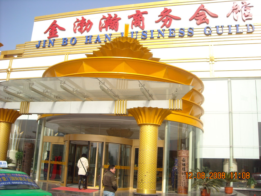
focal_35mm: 35
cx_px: 130
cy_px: 98
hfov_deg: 52.6
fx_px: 264
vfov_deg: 40.7
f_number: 5.6
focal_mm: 5.7
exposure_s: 1/228
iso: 64
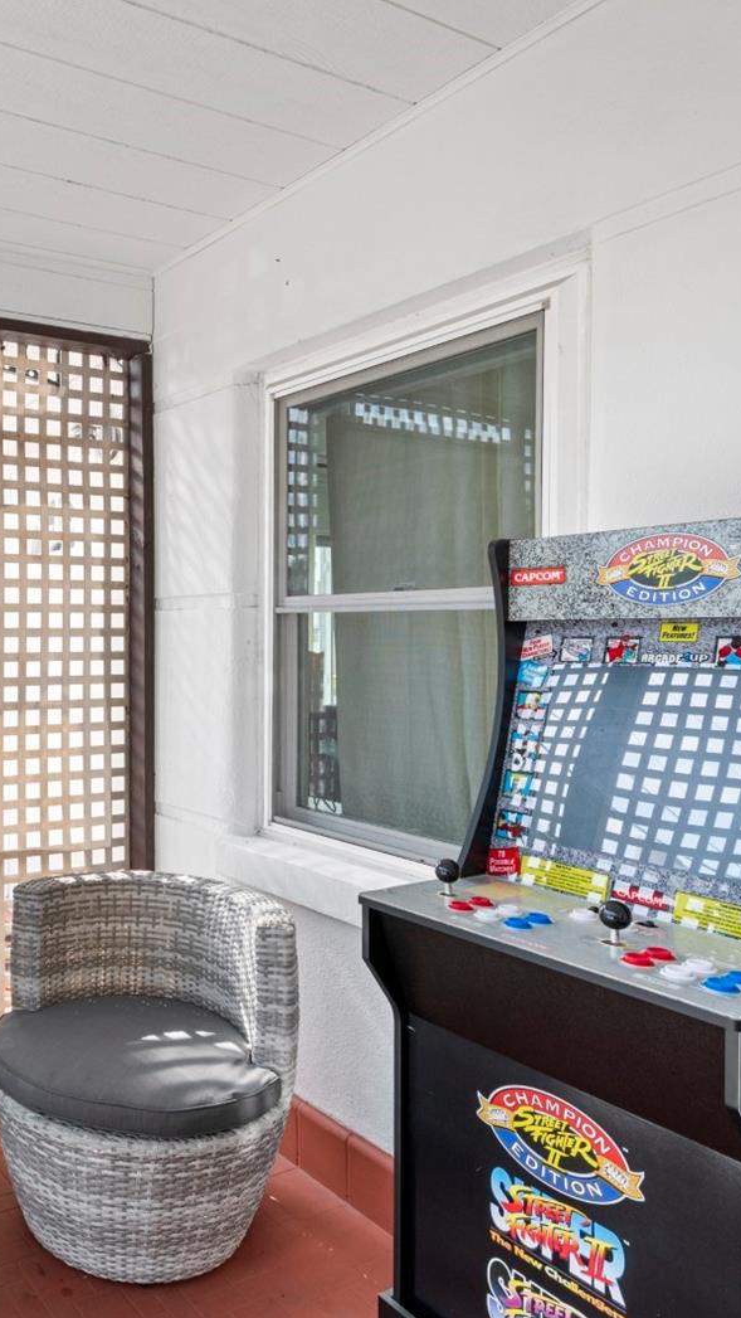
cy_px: 651
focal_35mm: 24
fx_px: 838
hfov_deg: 42.7
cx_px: 43
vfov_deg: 76.3
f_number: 8
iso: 100
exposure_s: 1/15
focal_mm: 10
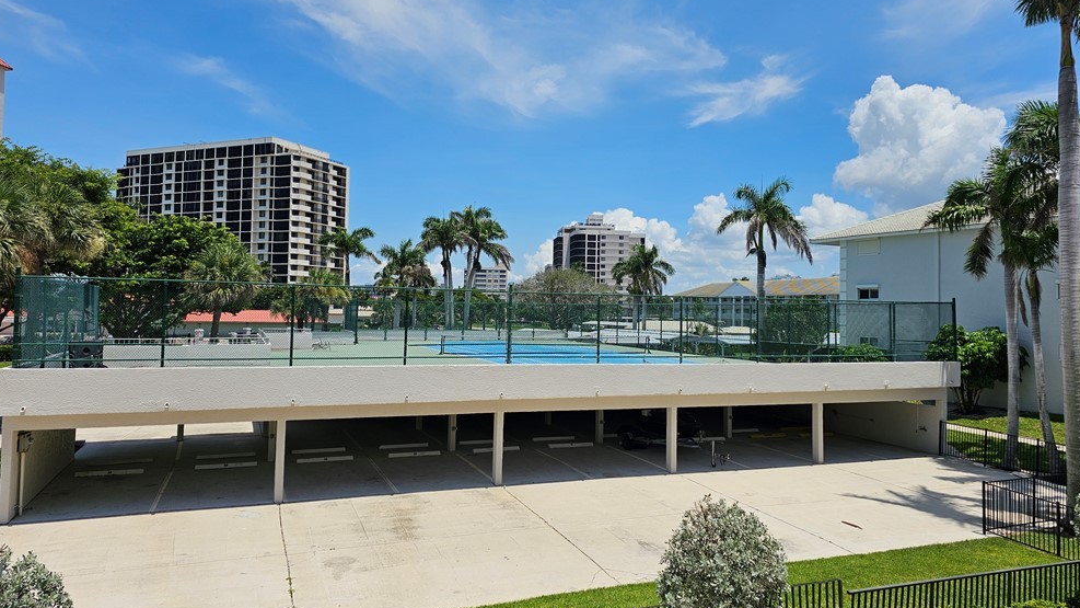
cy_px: 273
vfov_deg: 44.3
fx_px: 745
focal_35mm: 26
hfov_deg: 71.9
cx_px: 543
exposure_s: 1/1433
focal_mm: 6.3
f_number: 1.7
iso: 10
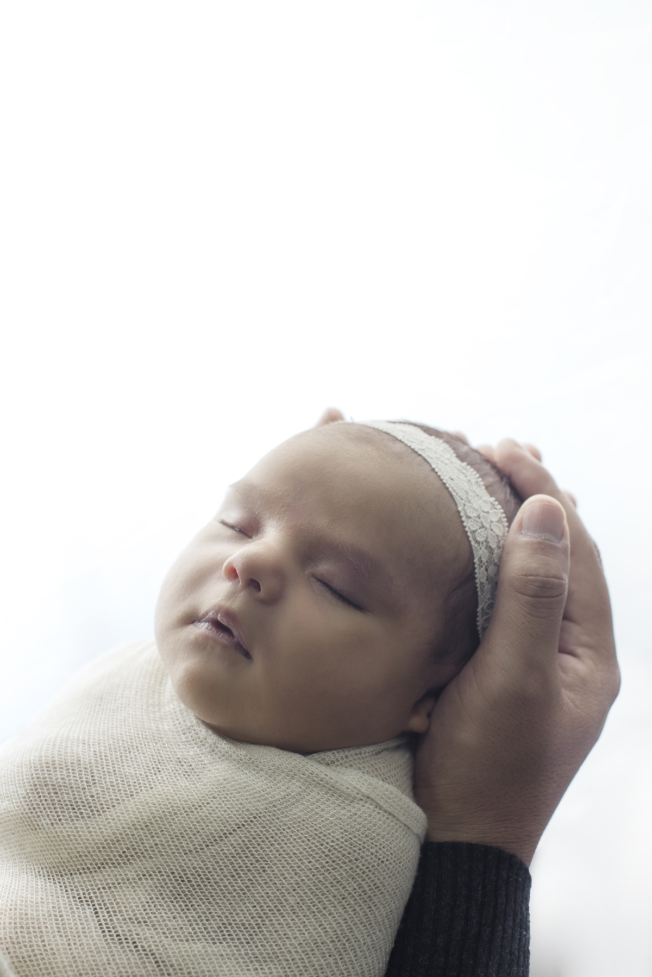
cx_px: 326
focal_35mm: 50
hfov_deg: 27.0
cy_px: 488
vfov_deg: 39.6
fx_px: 1357
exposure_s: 1/200
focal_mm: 50
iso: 640
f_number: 5.6
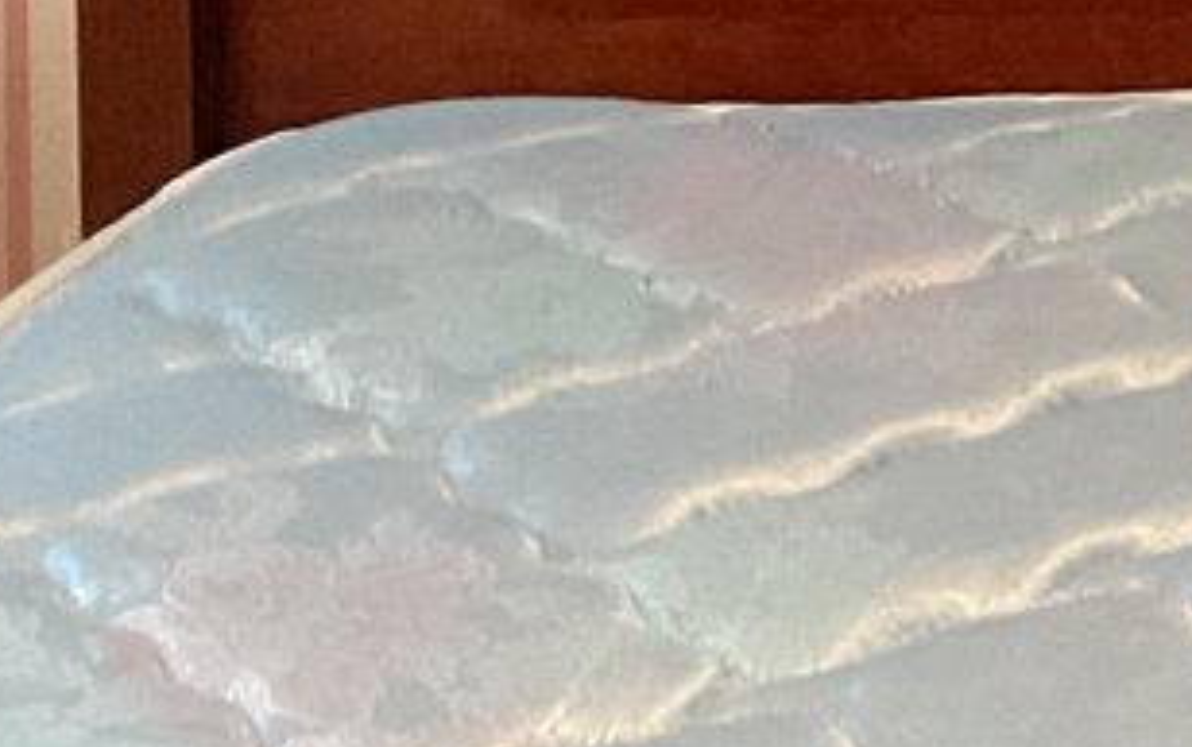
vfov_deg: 7.8
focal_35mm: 151
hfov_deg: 12.4
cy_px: -1306
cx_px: 2312
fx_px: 4909
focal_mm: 3
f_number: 1.8
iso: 250
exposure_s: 1/40
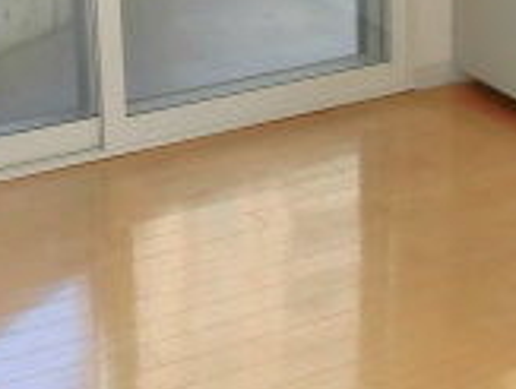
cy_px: -142
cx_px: 313
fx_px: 1404
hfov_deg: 20.8
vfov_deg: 15.0
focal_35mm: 94
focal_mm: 4.3
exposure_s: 1/80
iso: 100
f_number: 3.1
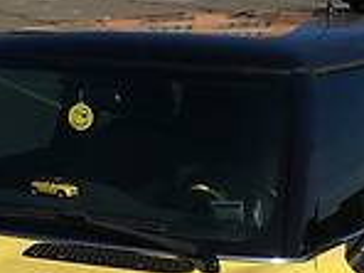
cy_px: 128
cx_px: 34
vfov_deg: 9.5
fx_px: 1651
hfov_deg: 12.5
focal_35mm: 157
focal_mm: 4.2
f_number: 2.2
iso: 25
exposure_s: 1/2404
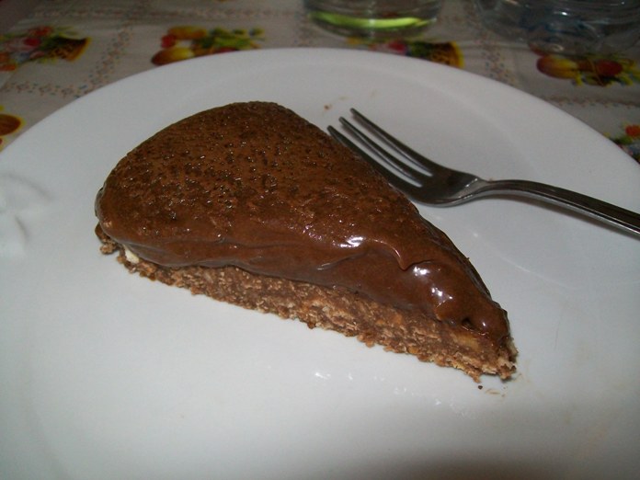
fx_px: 629
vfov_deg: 41.8
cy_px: 240
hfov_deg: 54.0
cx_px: 320
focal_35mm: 34
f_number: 2.7
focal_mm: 6.1
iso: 160
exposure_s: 1/60
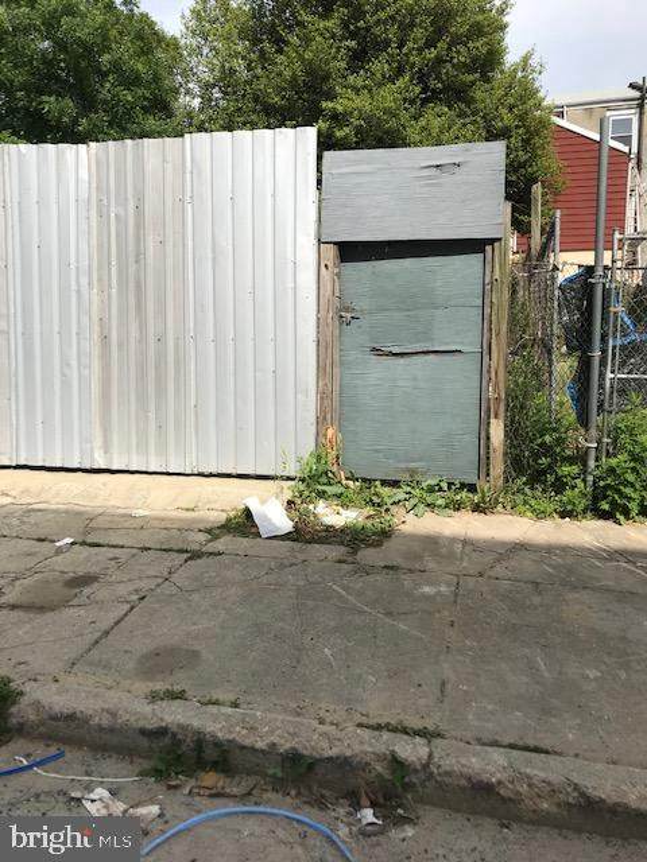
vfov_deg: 63.4
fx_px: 698
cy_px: 431
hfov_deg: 49.7
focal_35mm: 28
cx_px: 324
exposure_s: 1/2660
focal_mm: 3.99
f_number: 1.8
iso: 20
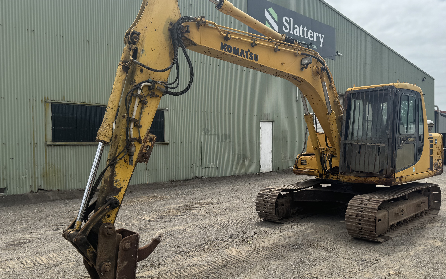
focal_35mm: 30
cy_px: 151
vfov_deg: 41.8
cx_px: 246
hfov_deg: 62.7
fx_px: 365
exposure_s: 1/5348
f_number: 1.78
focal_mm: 6.76
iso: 80
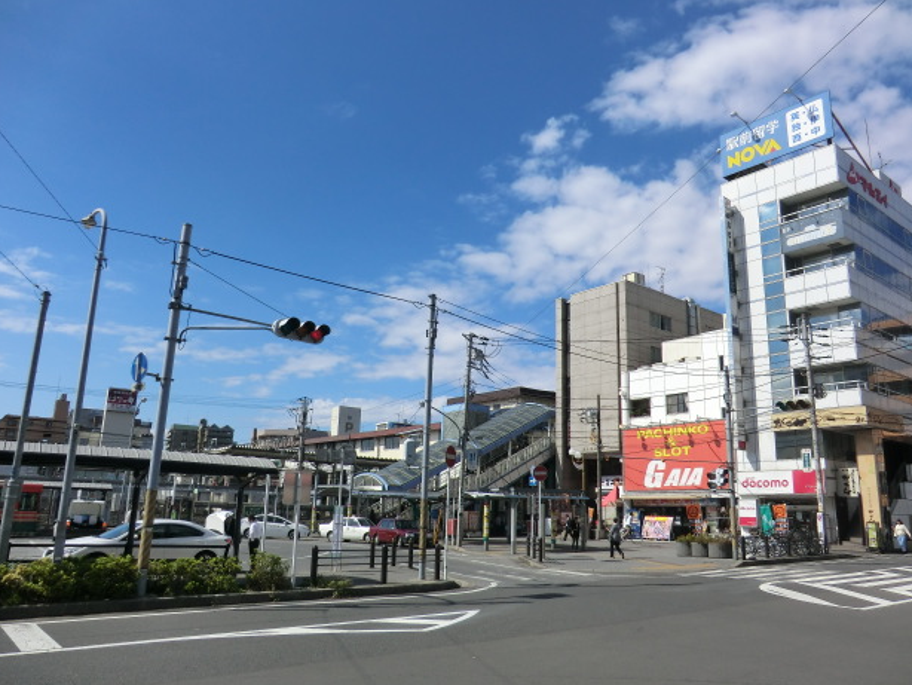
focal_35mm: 25
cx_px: 471
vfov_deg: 54.9
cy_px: 343
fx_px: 659
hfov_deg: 69.4
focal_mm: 4.3
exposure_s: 1/320
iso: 80
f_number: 7.5
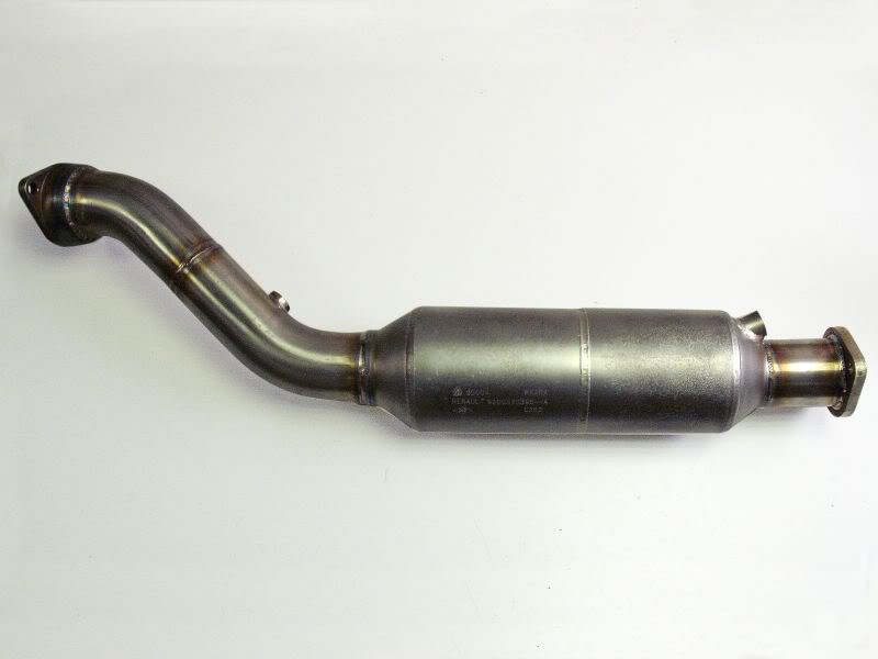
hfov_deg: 52.6
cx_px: 439
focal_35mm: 35
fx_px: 888
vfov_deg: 40.7
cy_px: 330
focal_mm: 5.8
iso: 100
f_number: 2.8
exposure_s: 1/60
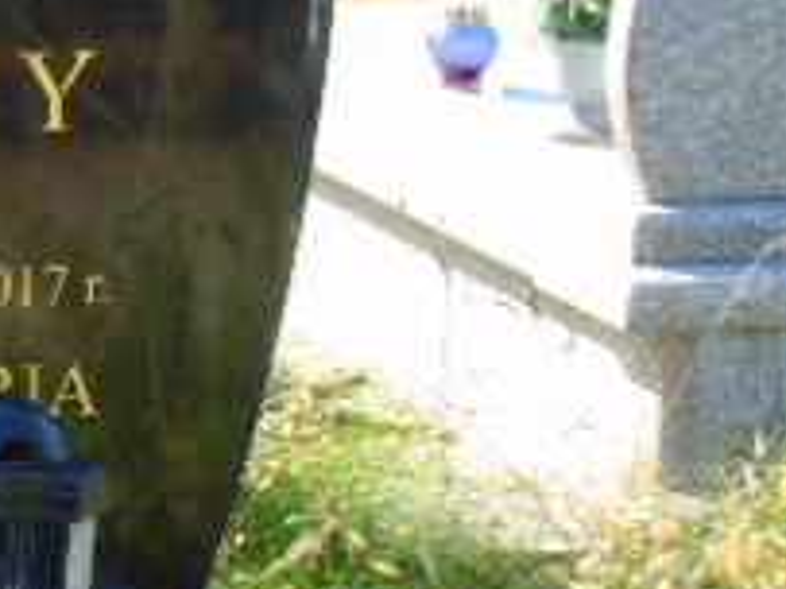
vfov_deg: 10.2
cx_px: -329
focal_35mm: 145
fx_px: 3290
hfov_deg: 13.0
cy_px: 399
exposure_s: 1/125
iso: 80
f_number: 4.1
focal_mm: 8.2
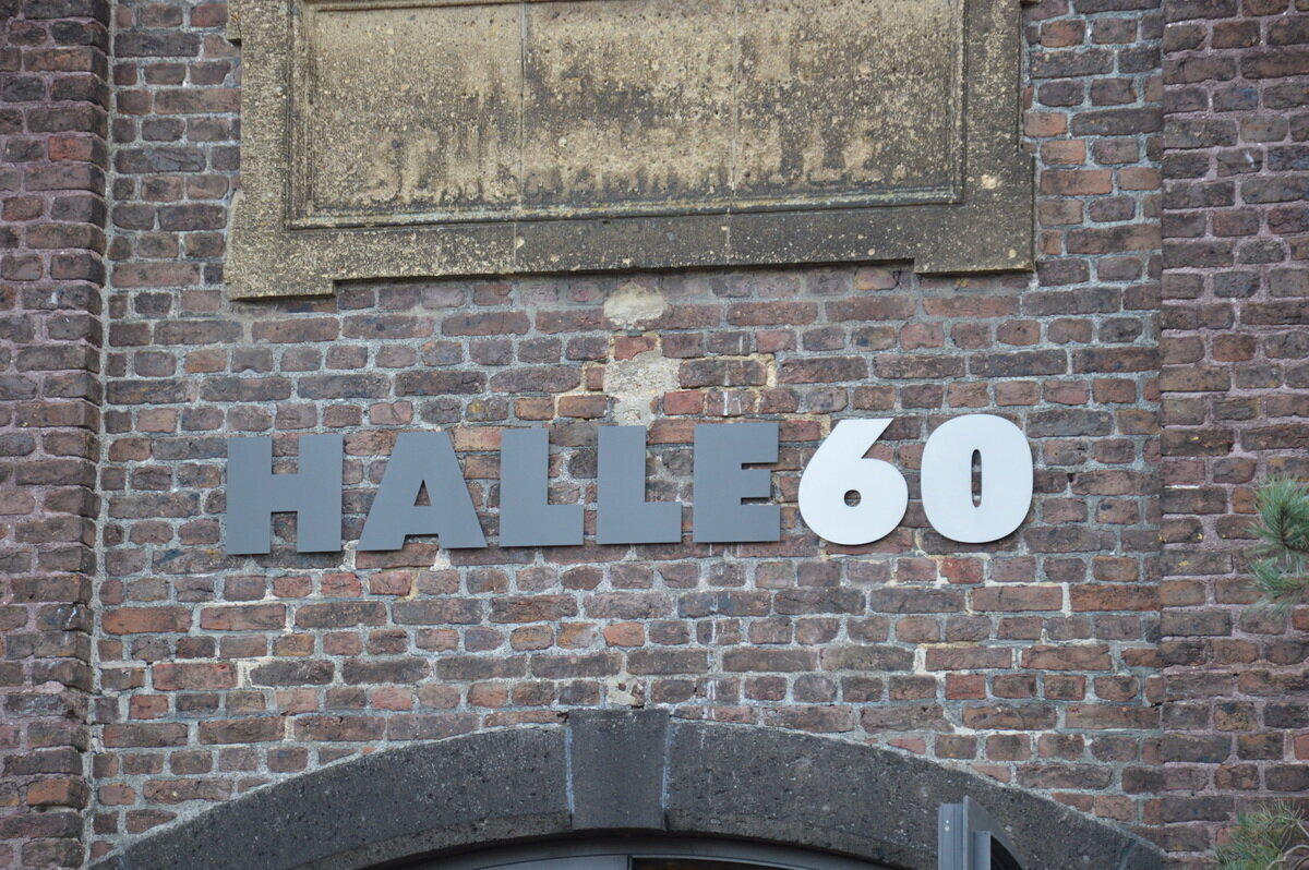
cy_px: 435
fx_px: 5722
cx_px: 654
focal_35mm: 158
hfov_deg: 13.1
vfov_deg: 8.7
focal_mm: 105
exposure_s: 1/125
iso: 360
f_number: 5.6
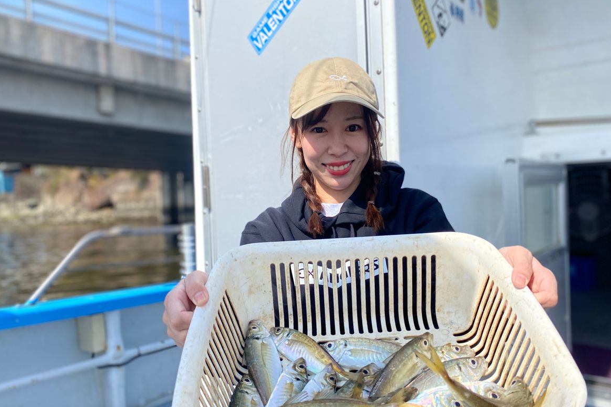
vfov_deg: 46.4
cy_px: 206
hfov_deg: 65.5
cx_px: 315
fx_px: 475
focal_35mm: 28
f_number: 1.8
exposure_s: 1/2817
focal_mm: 4.25
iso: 32
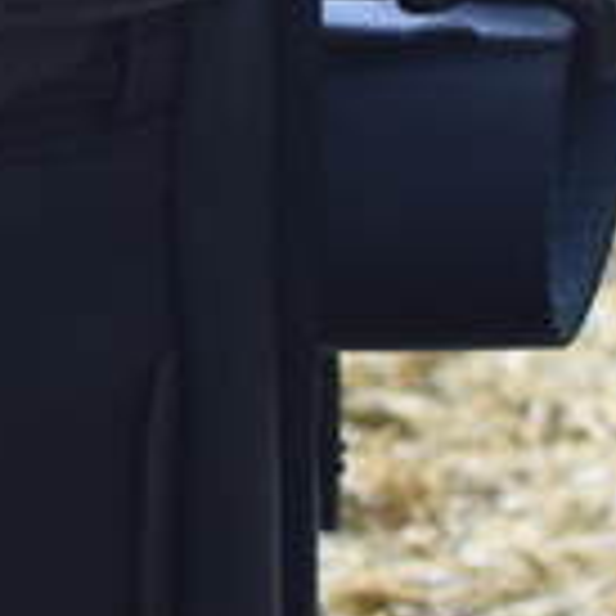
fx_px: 7846
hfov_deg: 4.3
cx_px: -1290
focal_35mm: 390
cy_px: -297
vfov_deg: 4.5
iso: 800
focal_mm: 35
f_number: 3.2
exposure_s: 1/60
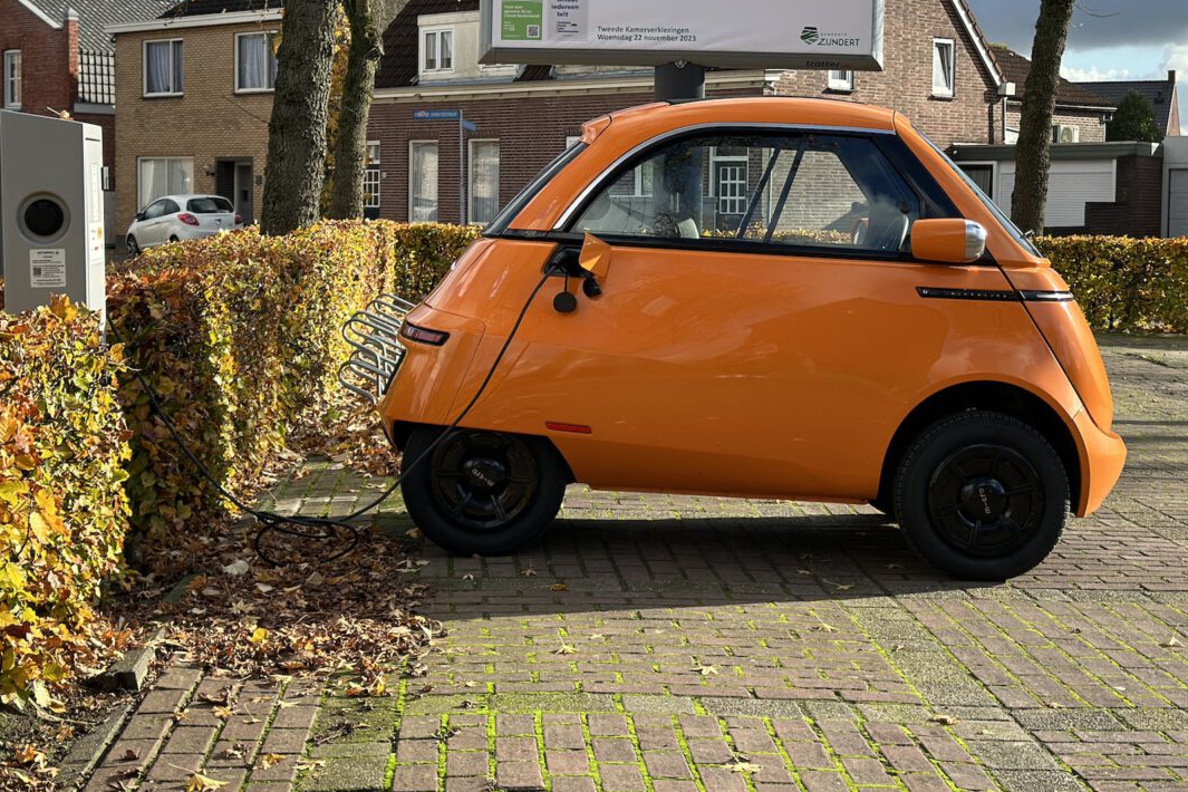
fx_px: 1980
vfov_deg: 22.5
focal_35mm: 60
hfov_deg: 33.4
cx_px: 573
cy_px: 263
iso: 80
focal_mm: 6.86
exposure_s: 1/1848
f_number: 1.78
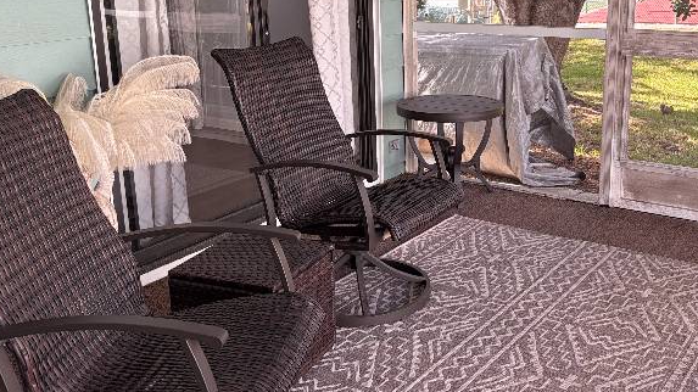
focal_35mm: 42
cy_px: 138
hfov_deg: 48.3
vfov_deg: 28.2
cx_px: 390
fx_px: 777
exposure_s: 1/204
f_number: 1.6
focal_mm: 5.96
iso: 125
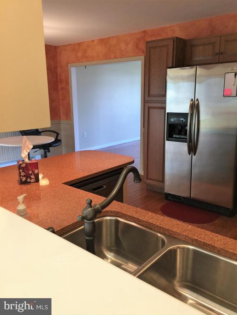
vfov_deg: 61.7
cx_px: 118
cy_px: 158
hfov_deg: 48.2
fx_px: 265
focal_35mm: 29
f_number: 2.2
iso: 32
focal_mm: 4.15
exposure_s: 1/30
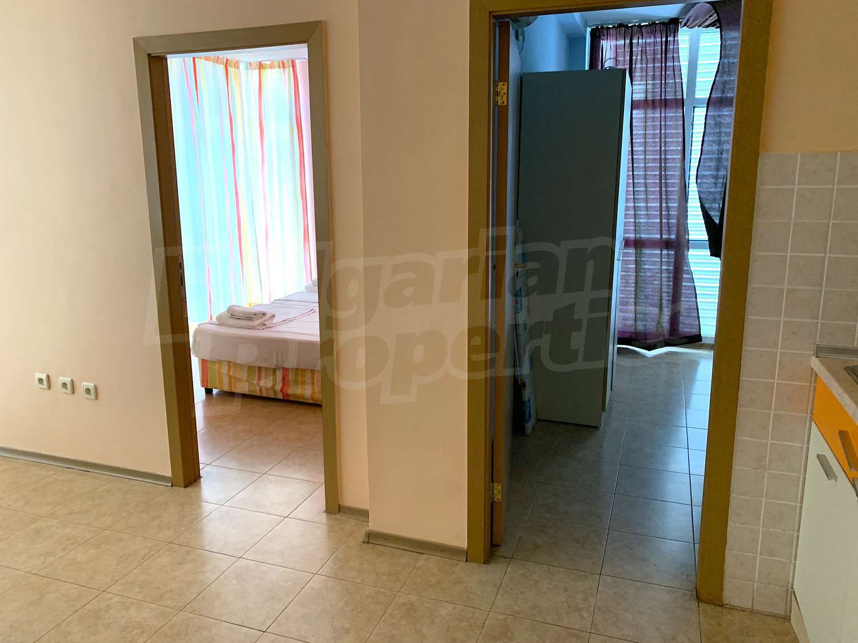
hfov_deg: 67.3
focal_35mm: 26
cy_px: 322
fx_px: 644
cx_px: 429
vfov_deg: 53.1
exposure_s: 1/60
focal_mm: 4.25
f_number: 1.8
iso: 320
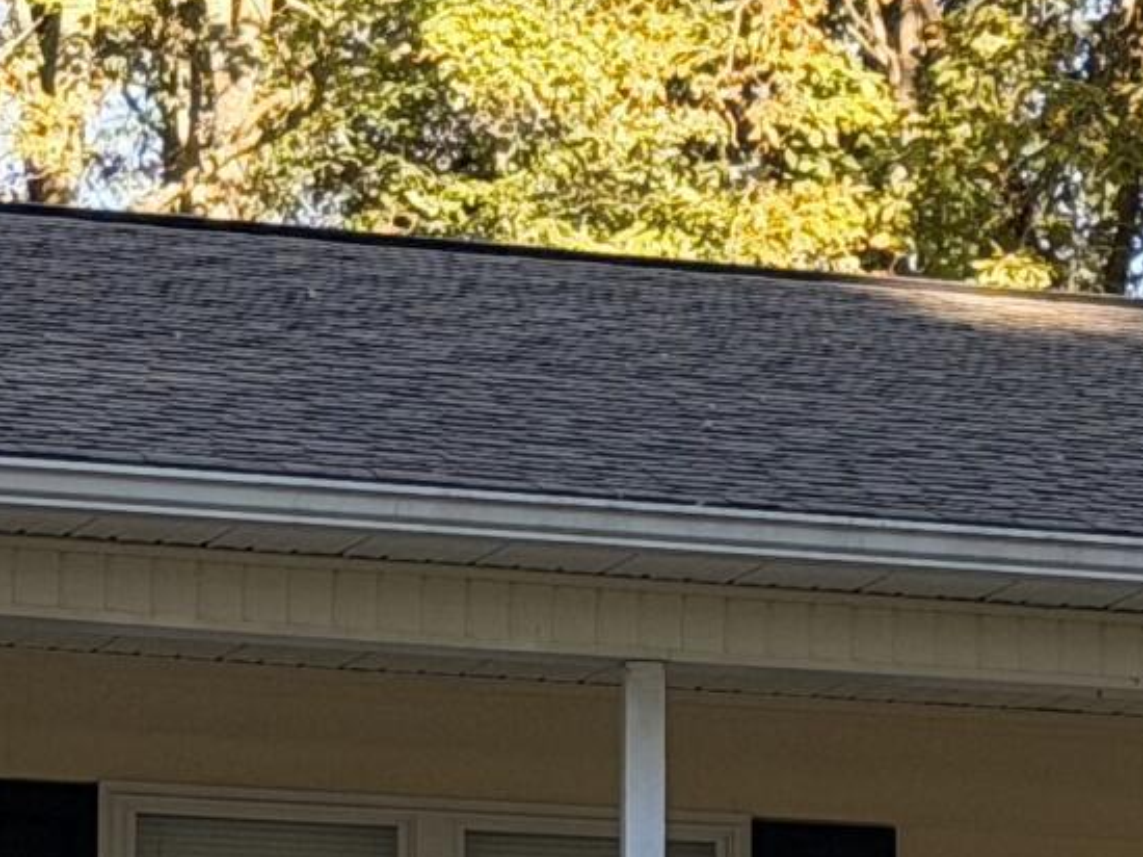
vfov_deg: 5.6
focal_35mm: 262
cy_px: 1080
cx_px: 2030
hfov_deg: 7.4
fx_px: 8647
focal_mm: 6.76
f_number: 1.78
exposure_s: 1/675
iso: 80
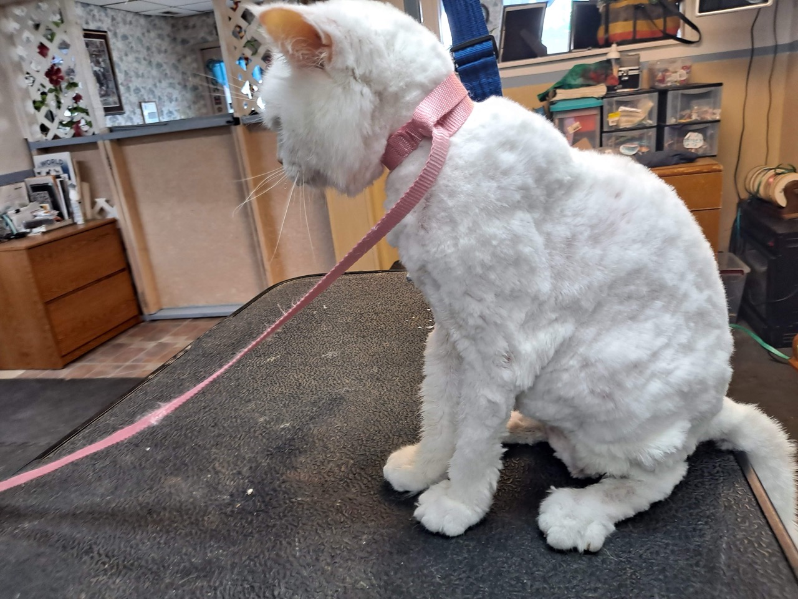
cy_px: 300
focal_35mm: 25
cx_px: 399
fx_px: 576
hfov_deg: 69.4
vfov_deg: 54.9
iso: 125
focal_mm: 4.6
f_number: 2
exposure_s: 1/60
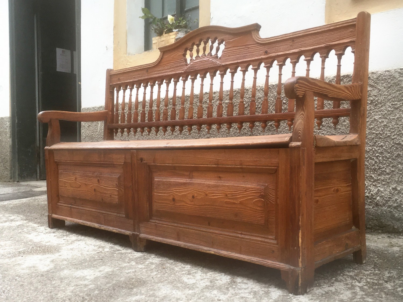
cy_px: 151
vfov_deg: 48.2
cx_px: 202
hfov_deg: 61.7
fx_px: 338
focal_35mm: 29
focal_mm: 4.15
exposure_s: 1/100
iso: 40
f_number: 2.2
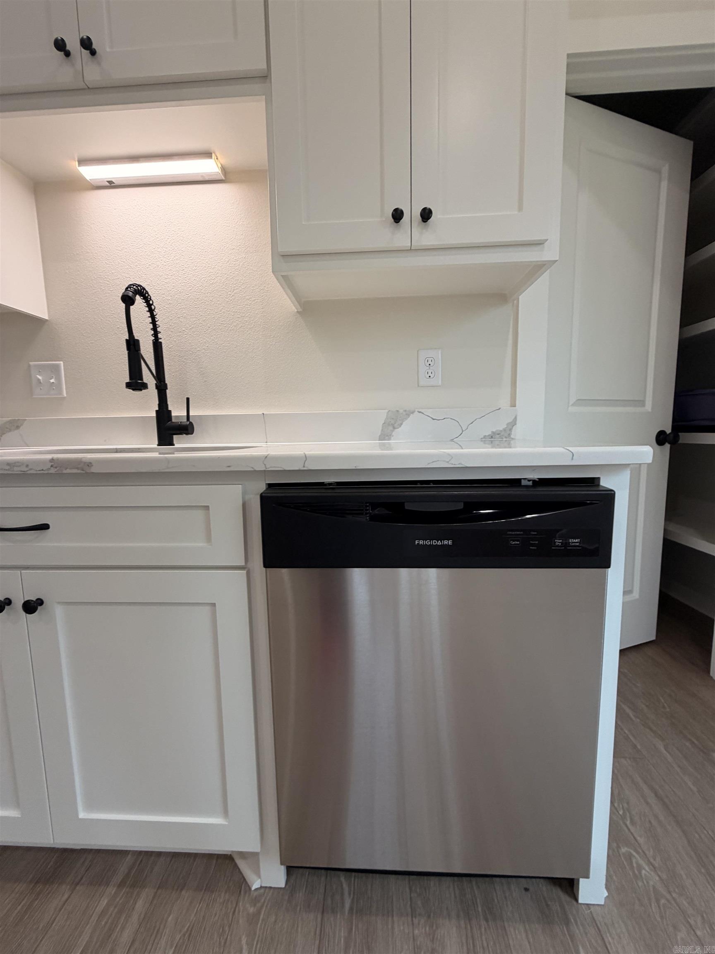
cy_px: 477
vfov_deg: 102.1
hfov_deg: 85.7
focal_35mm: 14
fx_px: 386
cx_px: 358
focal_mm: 2.22
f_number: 2.2
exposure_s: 1/120
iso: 160
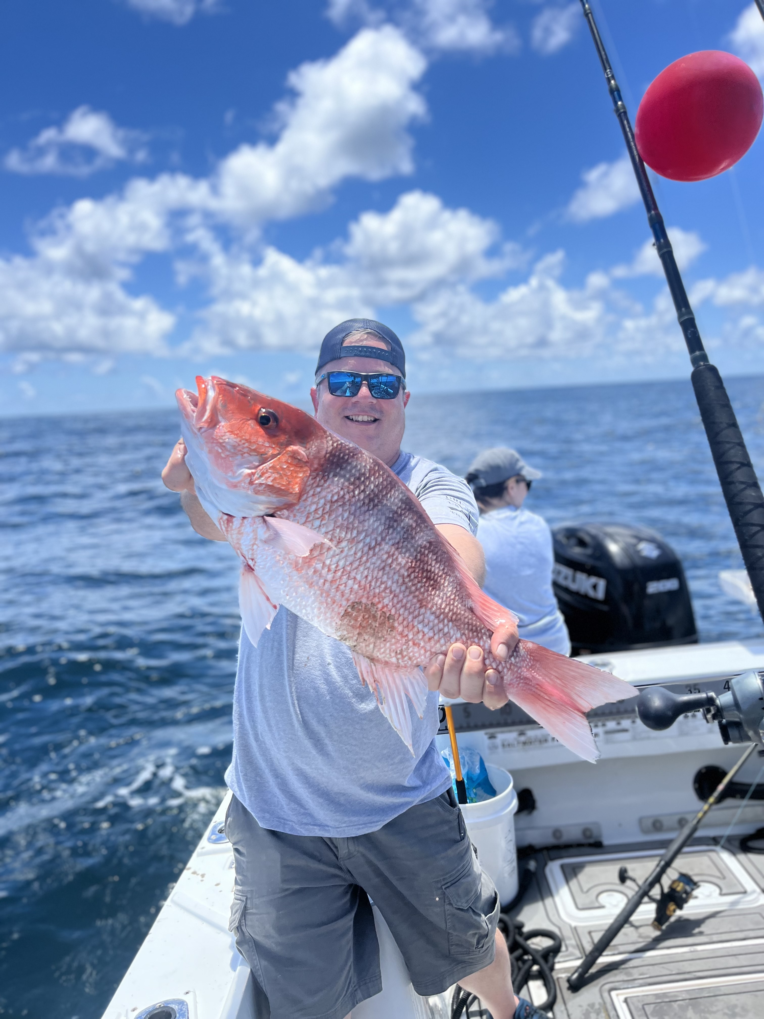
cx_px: 382
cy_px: 510
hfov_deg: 53.1
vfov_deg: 67.3
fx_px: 765
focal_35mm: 26
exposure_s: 1/2358
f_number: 1.6
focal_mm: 5.1
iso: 50
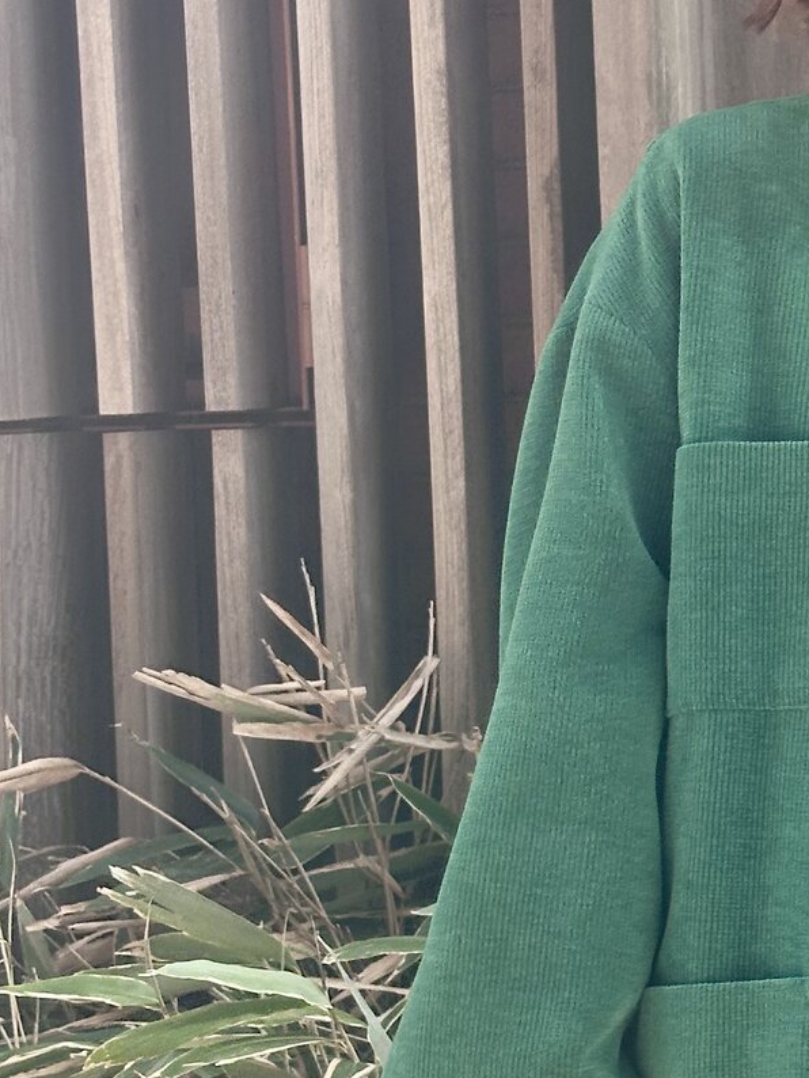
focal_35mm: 116
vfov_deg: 16.9
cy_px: 392
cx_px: 806
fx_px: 3613
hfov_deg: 12.6
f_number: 1.78
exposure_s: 1/745
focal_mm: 6.86
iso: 64
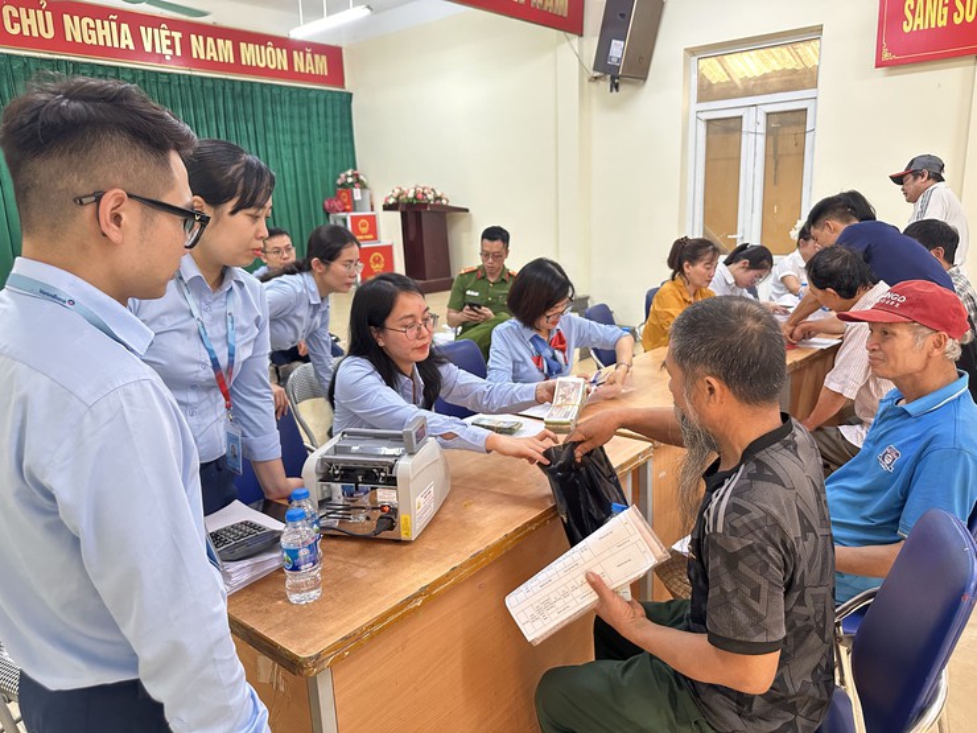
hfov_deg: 71.6
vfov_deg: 56.8
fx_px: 677
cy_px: 366
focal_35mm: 24
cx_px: 488
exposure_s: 1/60
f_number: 1.78
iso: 500
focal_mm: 6.86
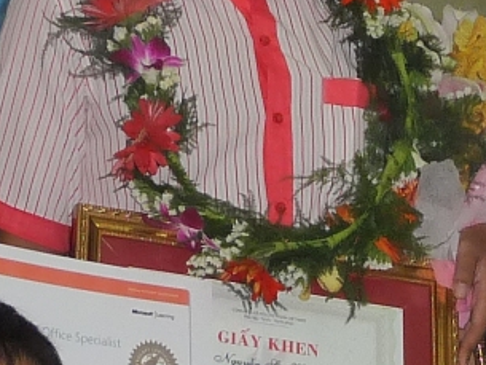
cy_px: 255
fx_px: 2360
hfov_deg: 11.7
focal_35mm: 168
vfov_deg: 8.8
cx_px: 362
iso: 200
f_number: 3.4
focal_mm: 5
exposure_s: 1/30
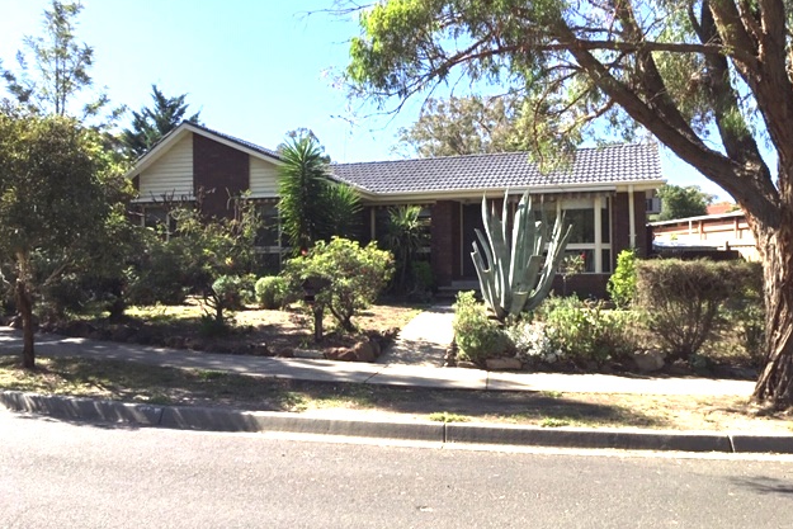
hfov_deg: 57.2
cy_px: 245
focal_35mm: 33
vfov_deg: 40.0
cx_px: 396
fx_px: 727
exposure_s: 1/1006
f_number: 2.4
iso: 25
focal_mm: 3.3
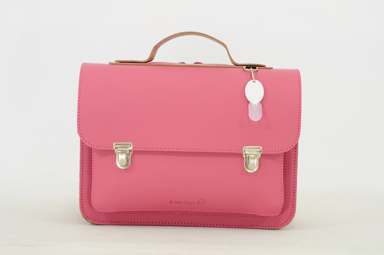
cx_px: 192
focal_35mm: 82
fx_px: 879
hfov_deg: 24.6
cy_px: 128
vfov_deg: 16.5
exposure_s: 1/25
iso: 200
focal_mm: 55
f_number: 9
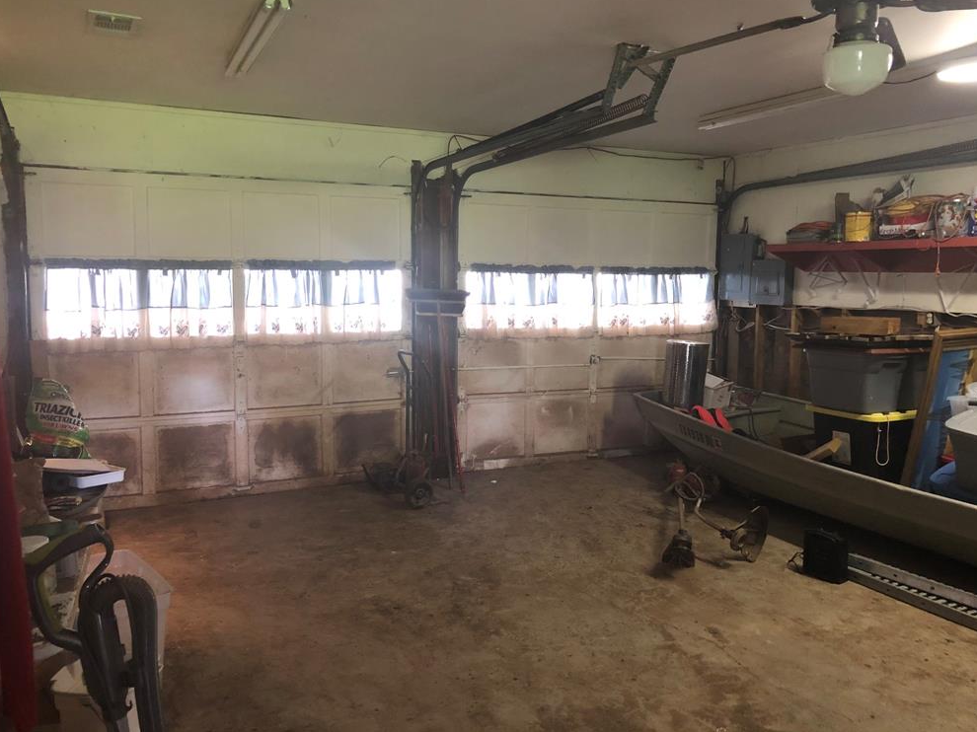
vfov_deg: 46.8
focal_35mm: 30
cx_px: 485
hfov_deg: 60.0
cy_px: 356
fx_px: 847
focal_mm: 3.99
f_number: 1.8
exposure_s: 1/5
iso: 100
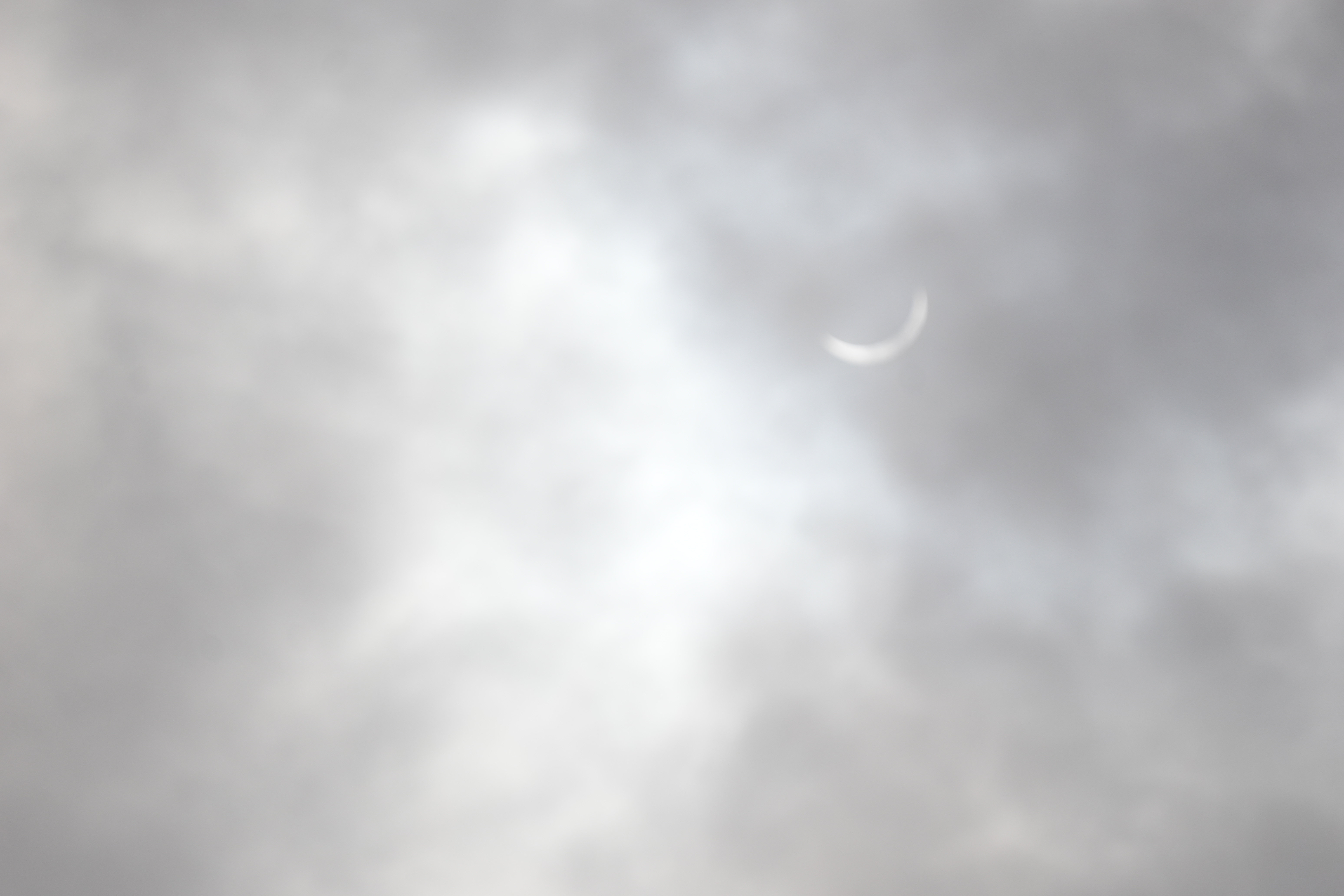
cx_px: 672
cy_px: 448
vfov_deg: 4.4
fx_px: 11759
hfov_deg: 6.5
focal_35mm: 315
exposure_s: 1/400
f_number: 6.3
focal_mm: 210
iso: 500
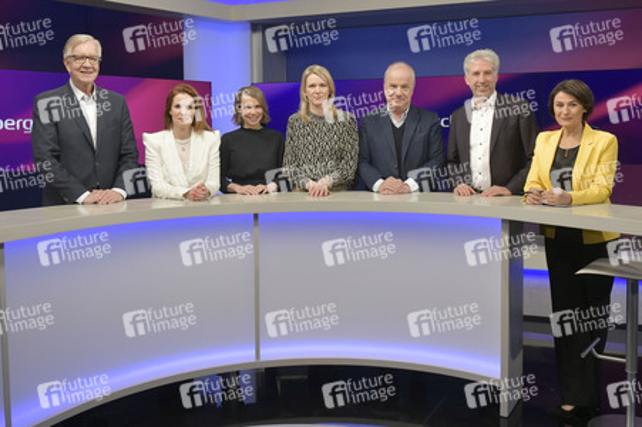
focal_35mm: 29
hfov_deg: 63.7
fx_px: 517
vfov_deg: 44.9
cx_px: 321
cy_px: 214
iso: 2000
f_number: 5.6
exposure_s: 1/200
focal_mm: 29
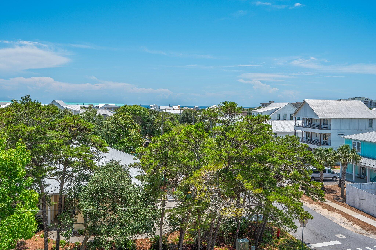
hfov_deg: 62.0
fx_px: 313
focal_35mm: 30
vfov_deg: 43.5
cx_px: 188
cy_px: 125
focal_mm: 30
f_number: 9
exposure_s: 1/400
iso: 100
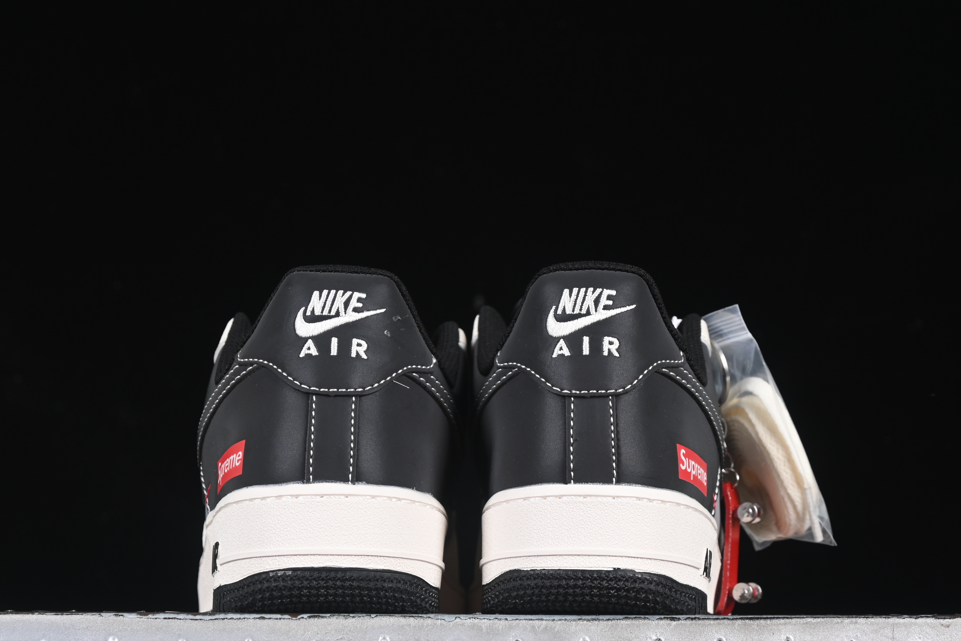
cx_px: 467
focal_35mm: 95
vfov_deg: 14.4
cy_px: 364
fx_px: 2536
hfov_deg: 21.5
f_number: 6.3
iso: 160
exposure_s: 1/60
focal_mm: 50
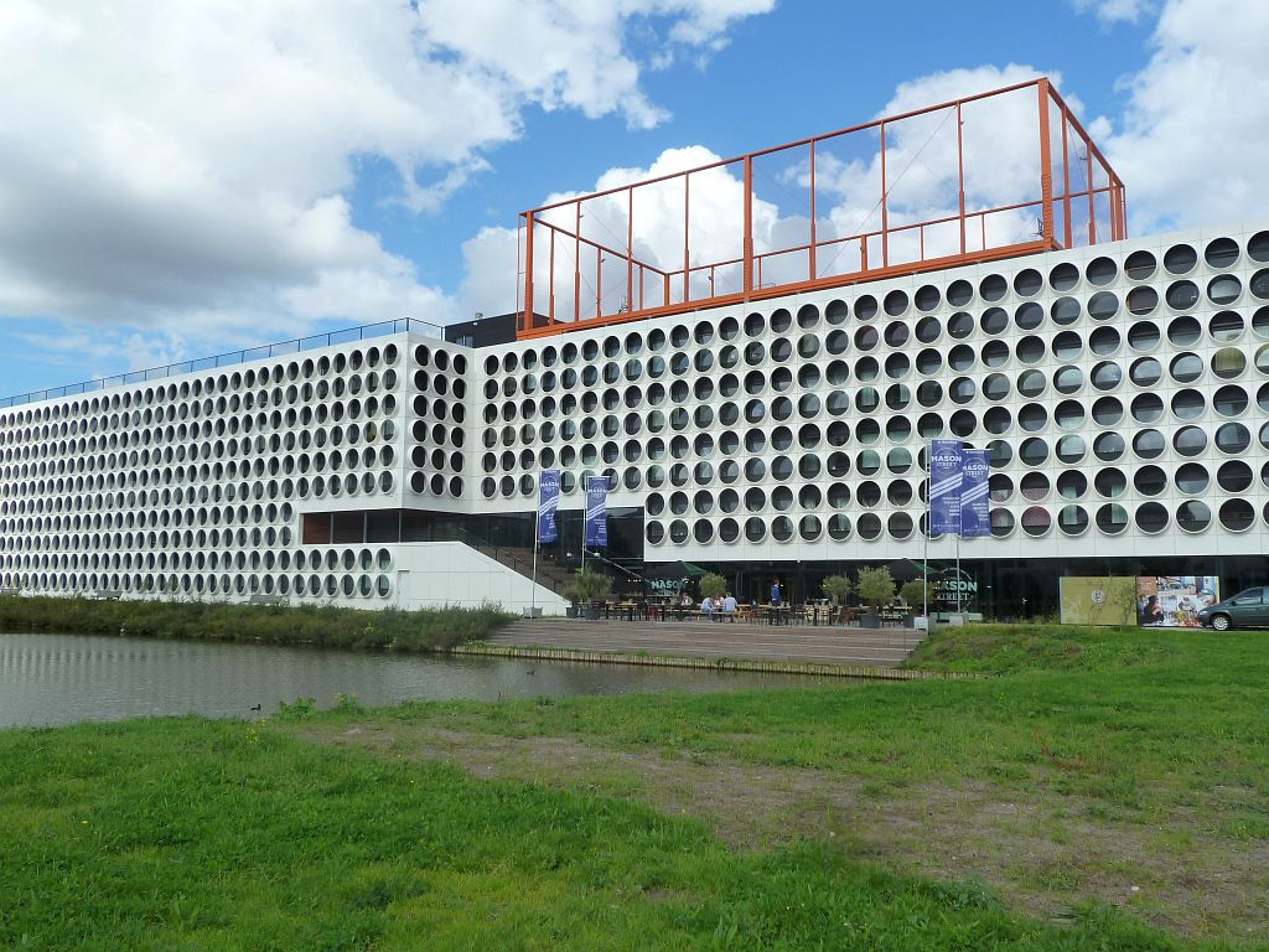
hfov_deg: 61.7
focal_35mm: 29
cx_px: 634
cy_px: 476
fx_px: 1063
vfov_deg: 48.2
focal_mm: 4.7
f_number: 4
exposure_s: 1/500
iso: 125
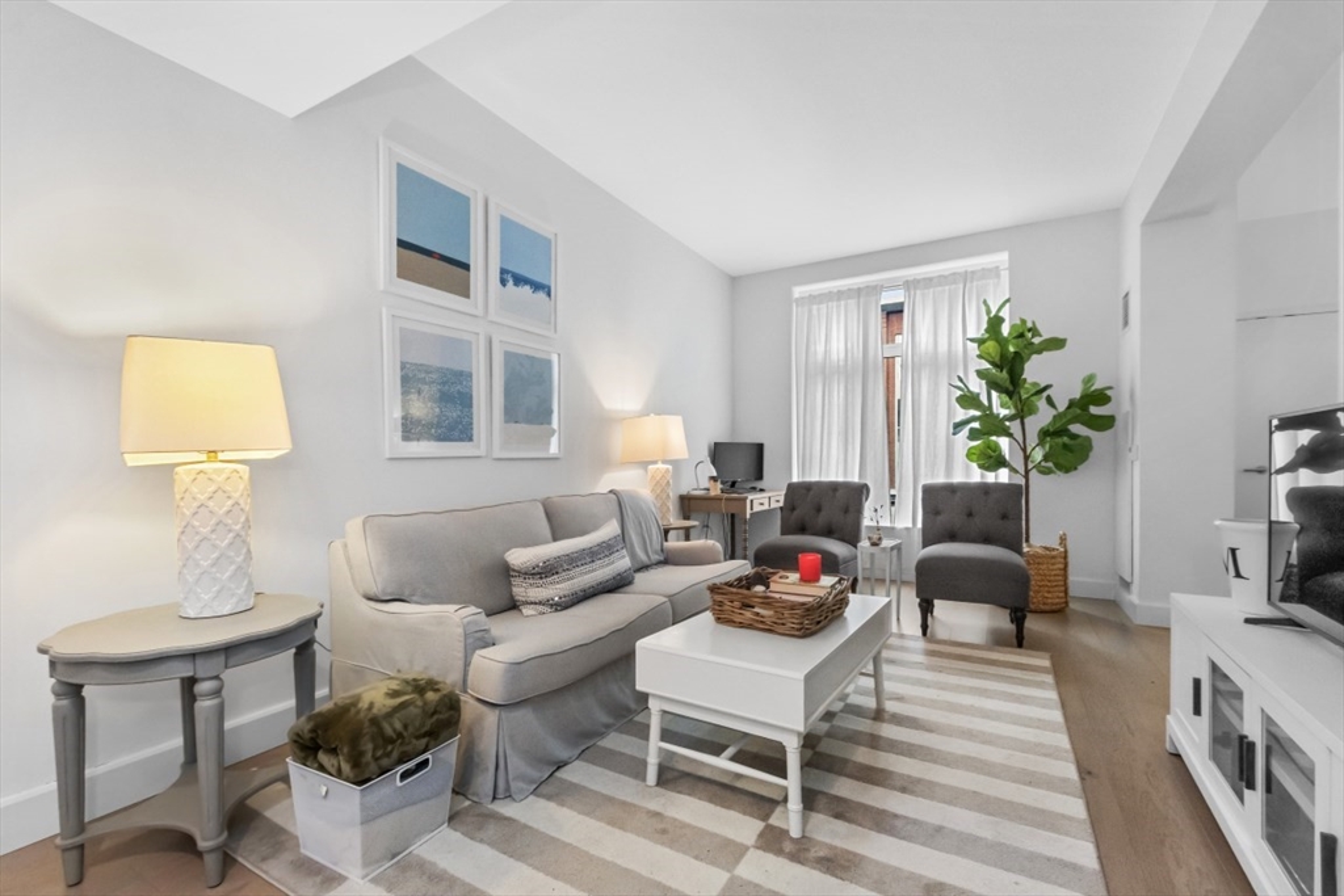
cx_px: 672
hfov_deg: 100.4
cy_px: 448
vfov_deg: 77.3
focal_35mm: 15
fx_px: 560
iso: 2000
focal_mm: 10
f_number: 8
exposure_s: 1/60
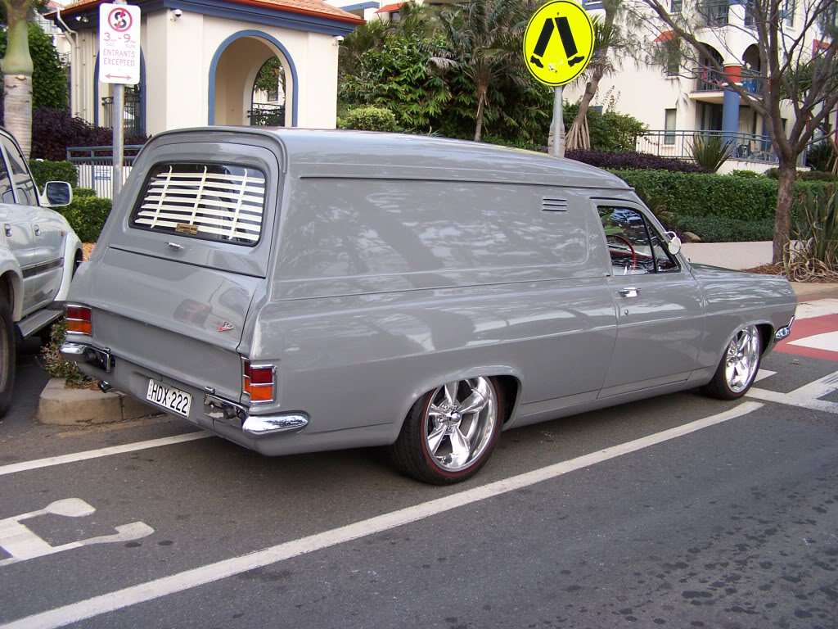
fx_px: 920
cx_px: 419
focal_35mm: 38
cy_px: 314
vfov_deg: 37.7
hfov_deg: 49.0
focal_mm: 6.3
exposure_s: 1/90
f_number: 2.8
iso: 80
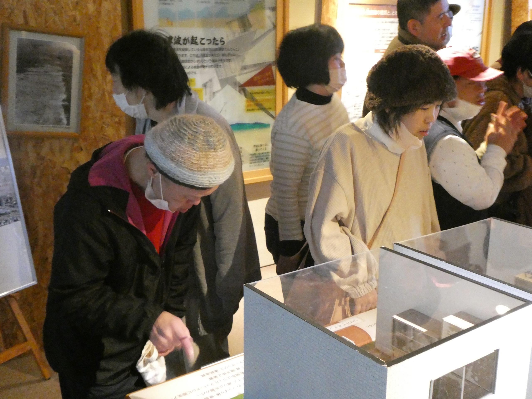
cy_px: 200
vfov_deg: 38.7
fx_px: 569
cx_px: 266
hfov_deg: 50.1
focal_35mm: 37
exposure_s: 1/13
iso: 1600
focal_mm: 6.7
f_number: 3.7
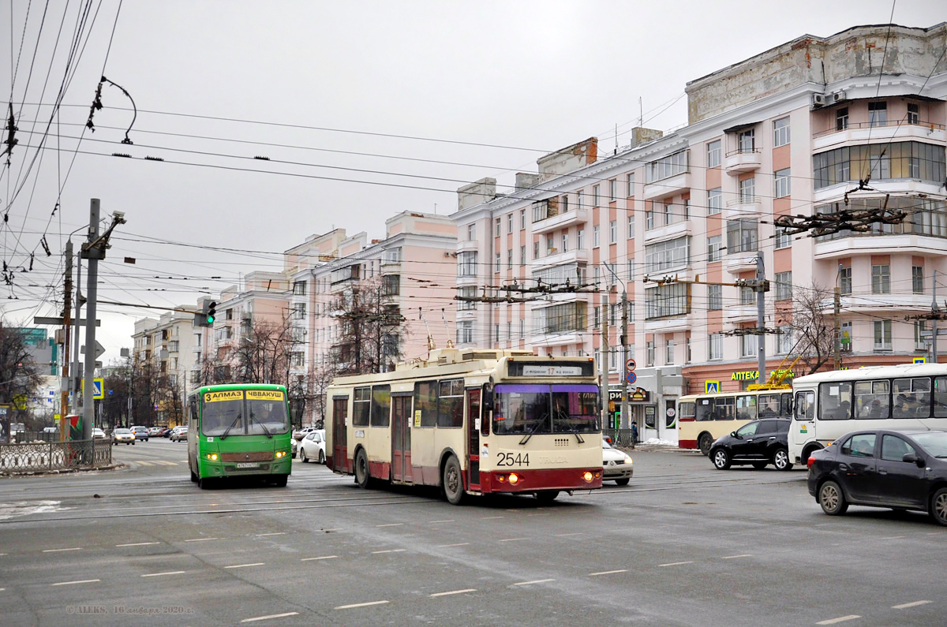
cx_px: 474
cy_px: 314
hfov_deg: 57.3
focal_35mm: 33
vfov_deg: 39.8
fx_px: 866
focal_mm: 22
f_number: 5.6
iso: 280
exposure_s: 1/250
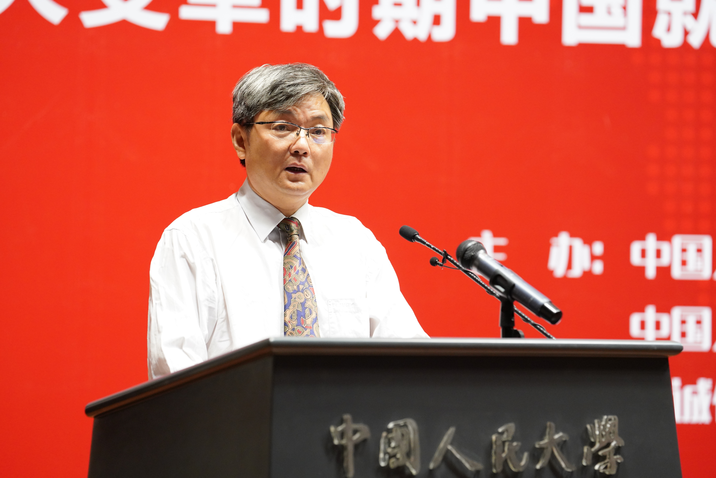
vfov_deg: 8.4
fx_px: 3262
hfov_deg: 12.5
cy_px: 239
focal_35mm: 164
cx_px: 358
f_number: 4
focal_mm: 164
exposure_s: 1/100
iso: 4000
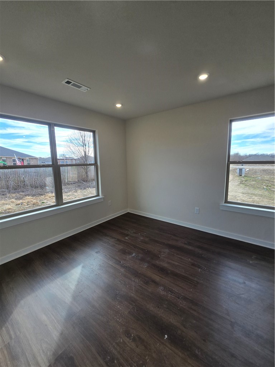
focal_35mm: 13
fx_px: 138
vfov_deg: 106.2
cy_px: 184
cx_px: 138
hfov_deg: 89.9
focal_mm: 2.2
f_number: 2.2
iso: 50
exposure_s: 1/286
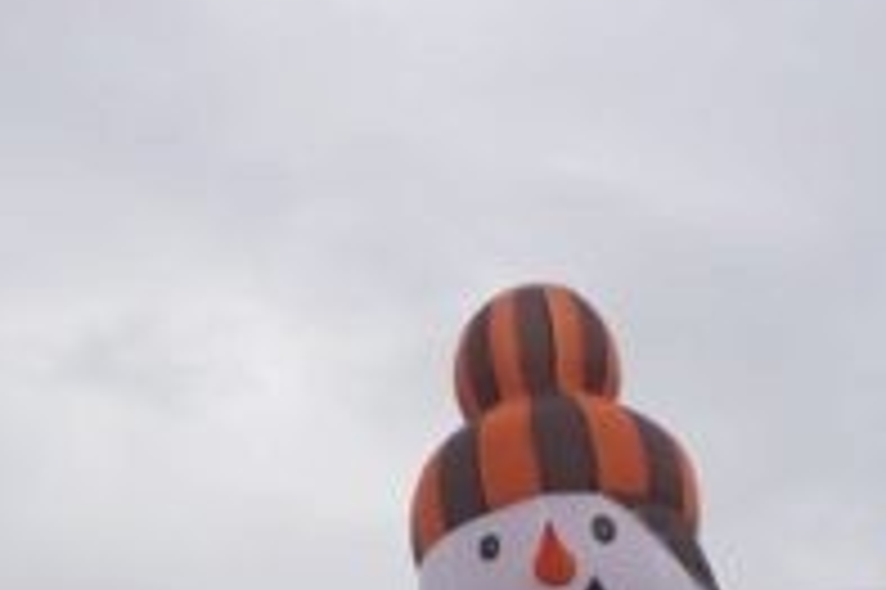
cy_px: 1394
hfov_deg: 16.3
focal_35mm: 125
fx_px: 3074
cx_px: 711
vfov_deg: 9.7
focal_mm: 16
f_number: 5
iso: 100
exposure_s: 1/320
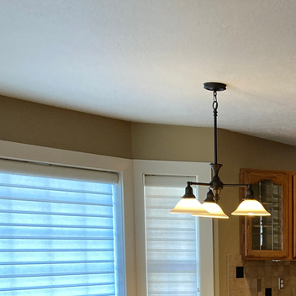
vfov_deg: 22.7
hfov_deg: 21.7
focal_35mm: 72
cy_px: 319
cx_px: 380
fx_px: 697
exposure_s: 1/60
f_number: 1.8
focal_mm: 3.99
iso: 160
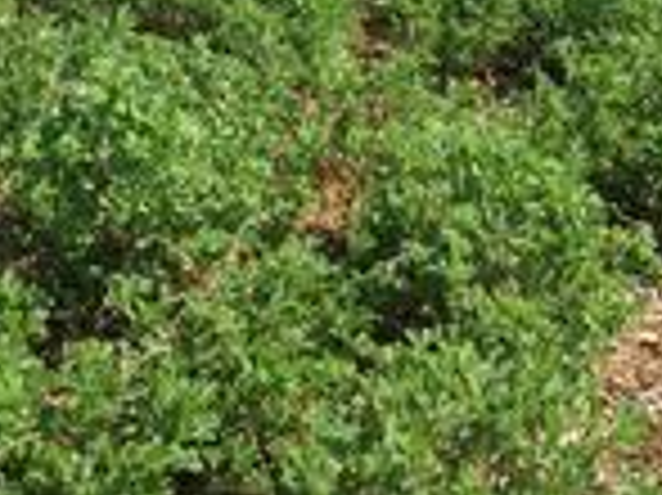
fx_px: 1720
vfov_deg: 15.5
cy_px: -176
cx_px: 293
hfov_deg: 21.8
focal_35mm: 90
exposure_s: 1/653
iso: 50
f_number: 2.4
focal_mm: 4.12
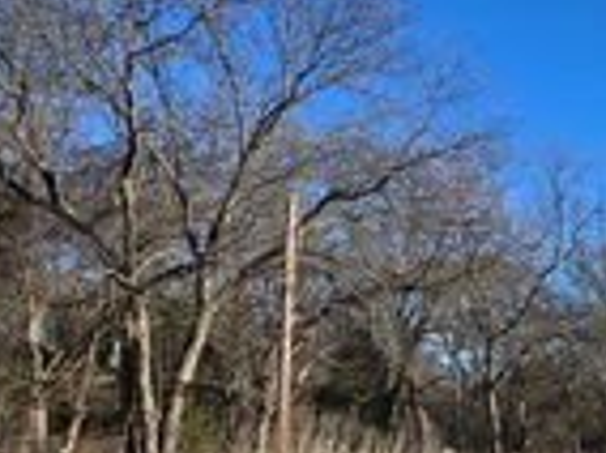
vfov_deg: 28.5
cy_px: 474
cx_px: 764
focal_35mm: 47
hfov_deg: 32.0
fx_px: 821
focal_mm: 2.2
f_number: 2.2
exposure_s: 1/1910
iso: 50
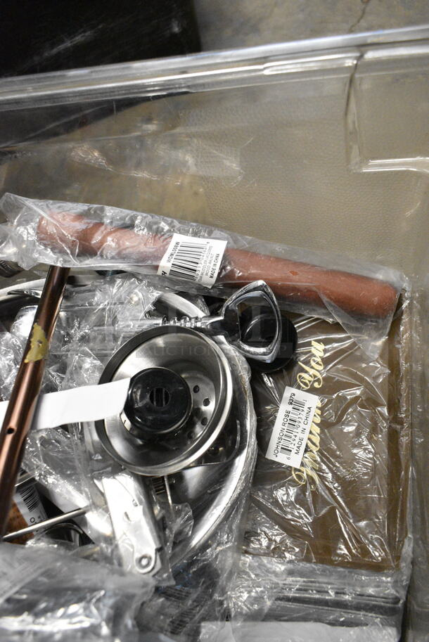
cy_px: 321
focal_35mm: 27
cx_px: 214
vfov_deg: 67.3
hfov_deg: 48.0
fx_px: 482
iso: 6400
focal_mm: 18
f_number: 5.6
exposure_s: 1/125
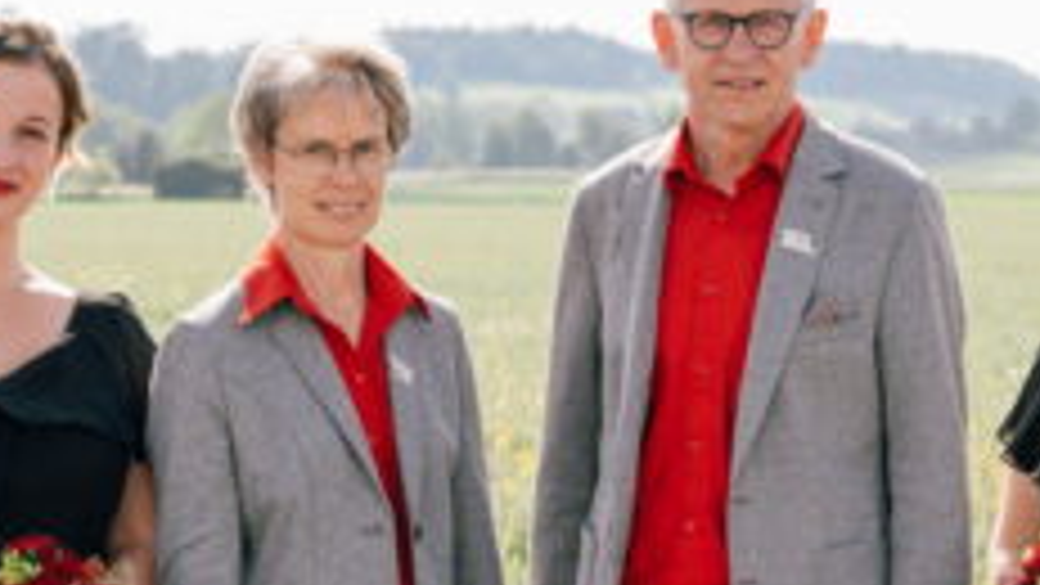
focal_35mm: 147
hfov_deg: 14.6
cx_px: 536
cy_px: 657
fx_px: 4054
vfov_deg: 8.2
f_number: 4
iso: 100
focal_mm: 50
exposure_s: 1/640
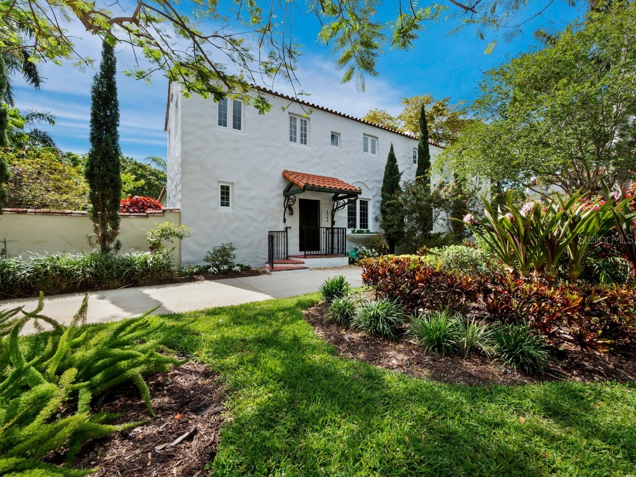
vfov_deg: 85.7
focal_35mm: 14
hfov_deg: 102.1
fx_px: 257
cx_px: 318
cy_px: 238
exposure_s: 1/200
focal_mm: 7
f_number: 11
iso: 400
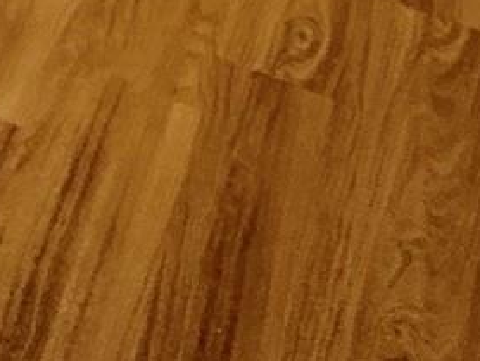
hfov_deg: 15.3
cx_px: -489
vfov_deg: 9.5
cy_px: -848
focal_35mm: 103
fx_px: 1429
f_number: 2.2
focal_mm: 2.22
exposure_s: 1/60
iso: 200
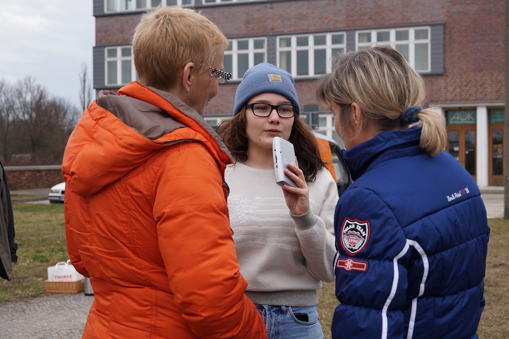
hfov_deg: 37.9
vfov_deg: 25.7
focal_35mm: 52
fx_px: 742
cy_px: 170
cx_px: 254
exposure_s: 1/160
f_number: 5.6
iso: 100
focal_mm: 35
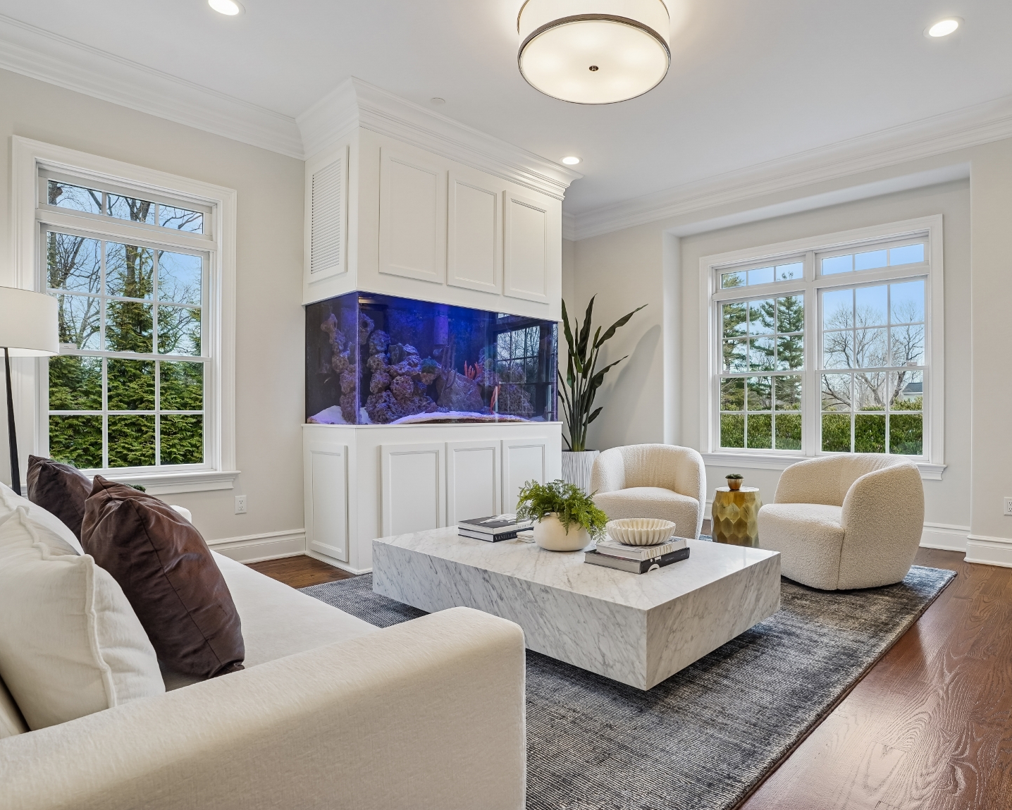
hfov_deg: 79.8
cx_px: 586
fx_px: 599
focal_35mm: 20
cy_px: 419
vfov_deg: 68.1
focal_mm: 17
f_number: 8
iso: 400
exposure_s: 1/40
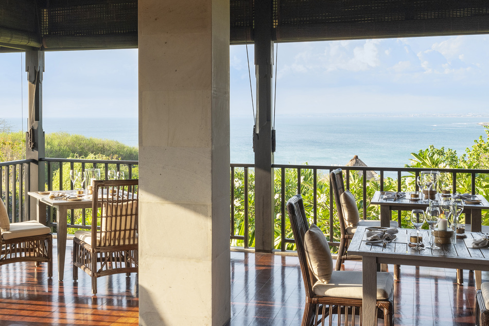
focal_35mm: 50
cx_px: 107
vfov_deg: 26.9
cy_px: 114
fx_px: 679
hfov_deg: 38.3
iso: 200
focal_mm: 23
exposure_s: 1/50
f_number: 11
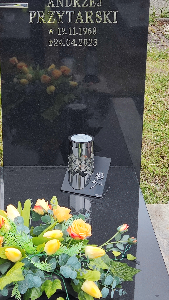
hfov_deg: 16.0
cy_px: 110
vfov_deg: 28.1
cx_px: 48
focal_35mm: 75
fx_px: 597
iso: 50
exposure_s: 1/321
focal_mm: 4.71
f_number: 1.79
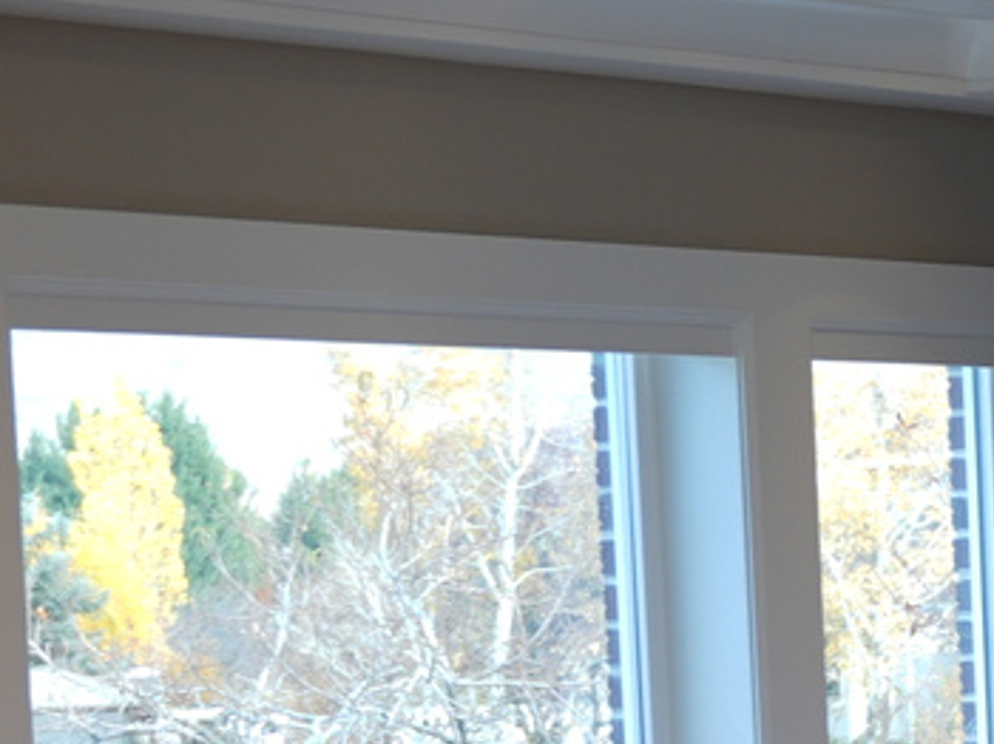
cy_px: 1220
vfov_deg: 5.9
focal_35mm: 247
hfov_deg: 7.7
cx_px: 2087
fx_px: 7073
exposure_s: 1/30
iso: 80
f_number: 2.8
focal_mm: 29.2
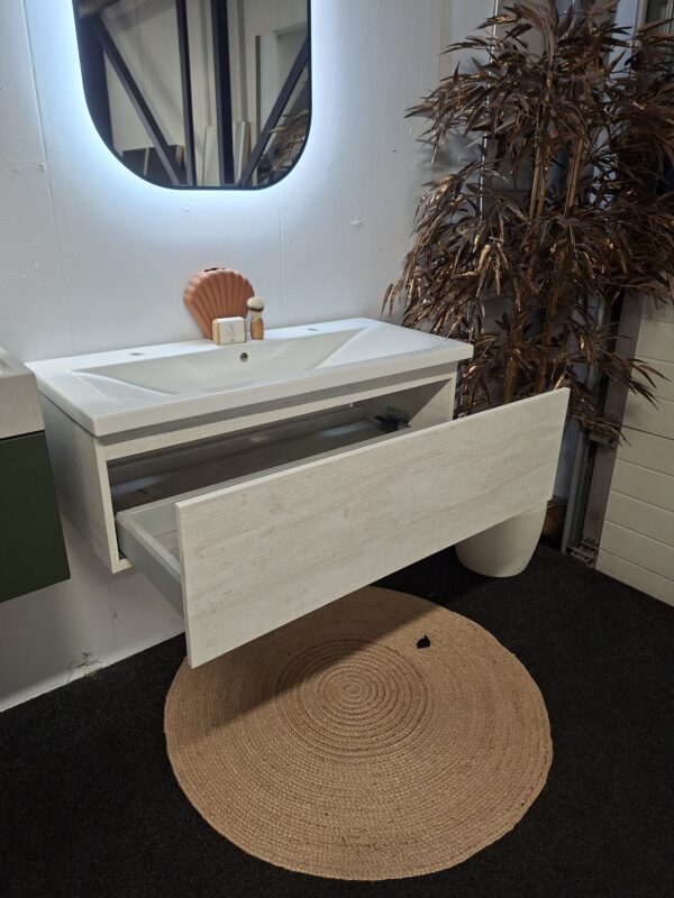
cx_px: 337
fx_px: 597
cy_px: 449
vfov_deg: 73.9
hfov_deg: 58.9
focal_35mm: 23
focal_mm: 5.54
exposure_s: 1/100
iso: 250
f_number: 1.8
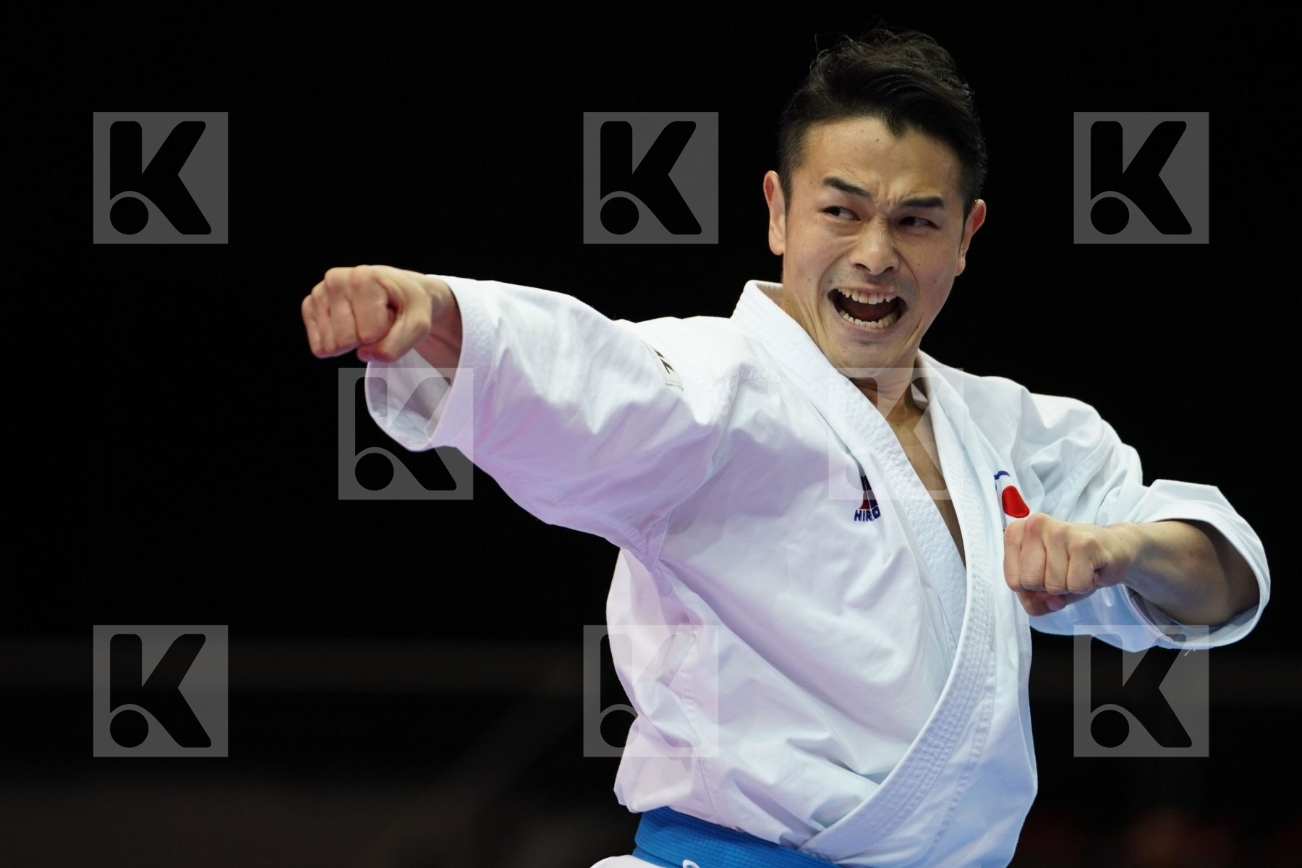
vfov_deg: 4.6
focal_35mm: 300
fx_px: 10849
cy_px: 434
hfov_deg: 6.9
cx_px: 651
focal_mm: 200
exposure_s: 1/160
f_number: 2.8
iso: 640
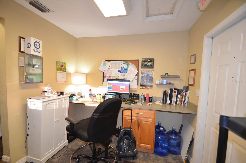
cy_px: 82
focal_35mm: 15
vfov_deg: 77.0
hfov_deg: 100.5
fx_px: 102
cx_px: 123
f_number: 4
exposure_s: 1/60
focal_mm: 10
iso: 560
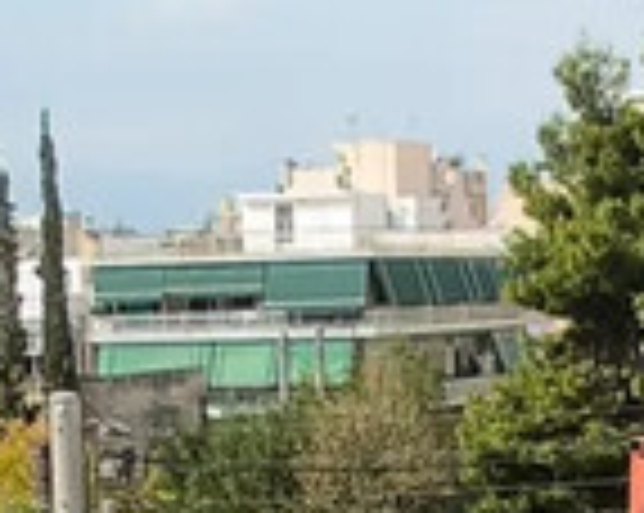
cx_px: 473
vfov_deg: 10.7
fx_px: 2665
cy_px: 684
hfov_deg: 13.7
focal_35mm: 140
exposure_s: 1/627
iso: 50
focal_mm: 1.91
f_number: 2.2
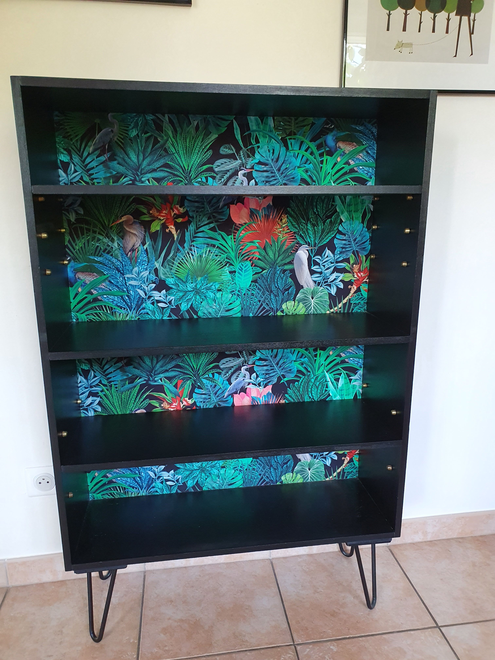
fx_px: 496
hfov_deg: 53.1
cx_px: 248
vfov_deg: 67.3
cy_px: 330
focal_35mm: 26
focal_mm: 4.32
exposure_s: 1/50
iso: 320
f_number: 2.4
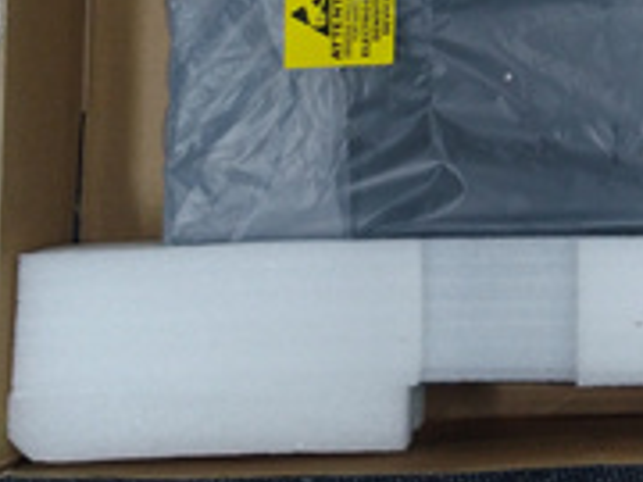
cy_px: -87
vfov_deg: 18.6
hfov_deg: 24.7
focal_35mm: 75
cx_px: 657
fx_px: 1393
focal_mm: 3.79
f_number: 2
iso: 194
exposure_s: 1/33
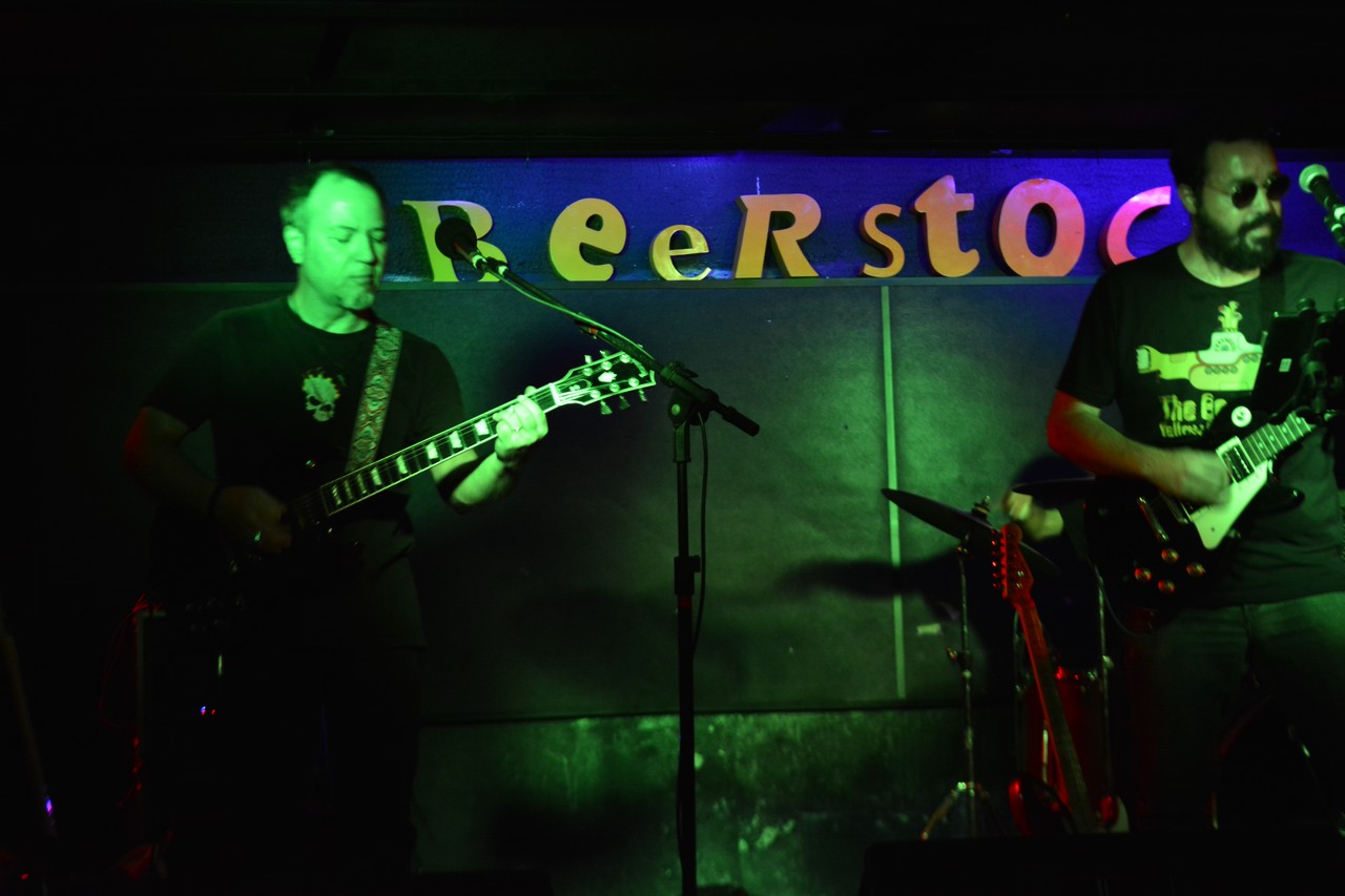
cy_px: 448
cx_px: 672
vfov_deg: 18.9
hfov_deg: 28.1
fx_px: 2689
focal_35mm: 72
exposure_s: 1/30
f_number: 5.6
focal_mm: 48
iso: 1000
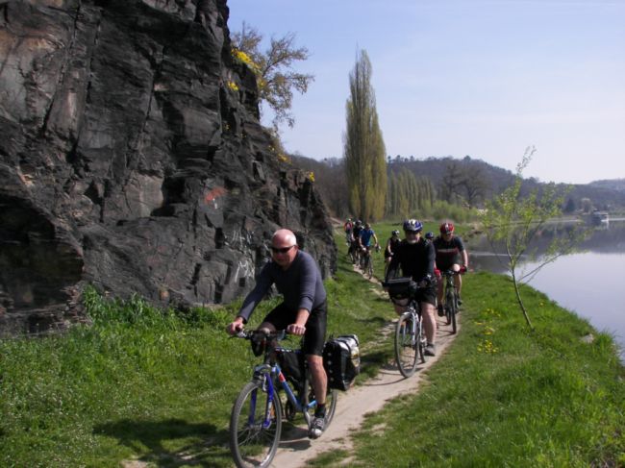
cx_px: 312
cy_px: 234
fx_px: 650
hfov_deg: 51.4
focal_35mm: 36
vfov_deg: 39.6
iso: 50
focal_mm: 6
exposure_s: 1/500
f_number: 4
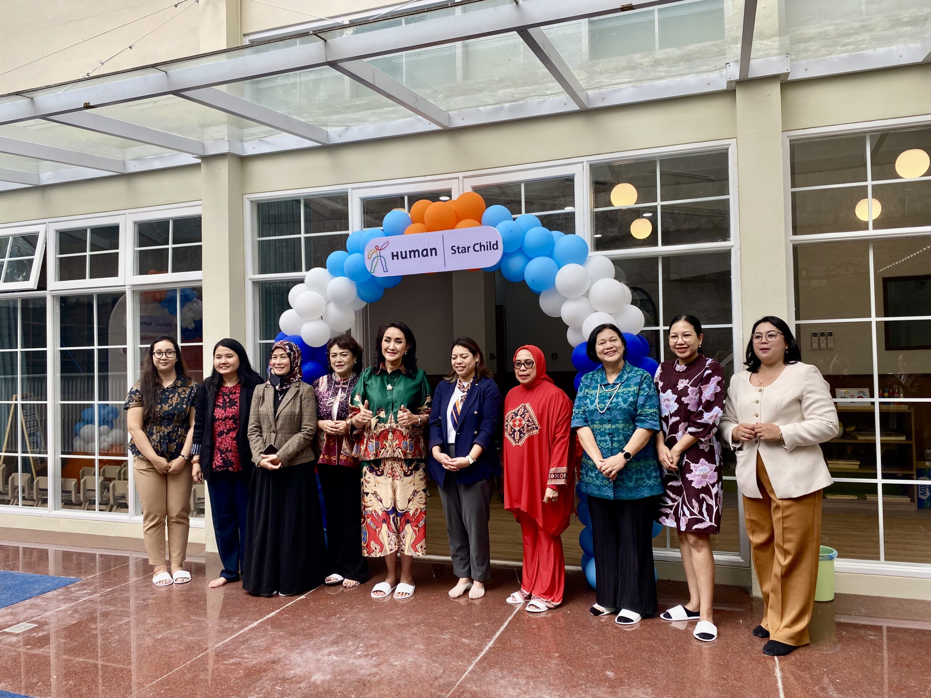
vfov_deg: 53.1
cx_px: 466
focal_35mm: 26
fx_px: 699
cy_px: 349
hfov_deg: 67.3
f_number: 1.8
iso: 32
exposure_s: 1/541
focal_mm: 4.25
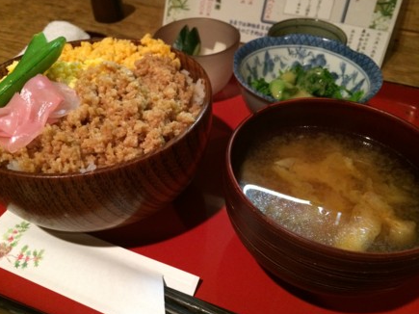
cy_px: 156
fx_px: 363
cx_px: 204
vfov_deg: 46.8
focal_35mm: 30
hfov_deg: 60.0
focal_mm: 4.15
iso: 320
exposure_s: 1/15
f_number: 2.2
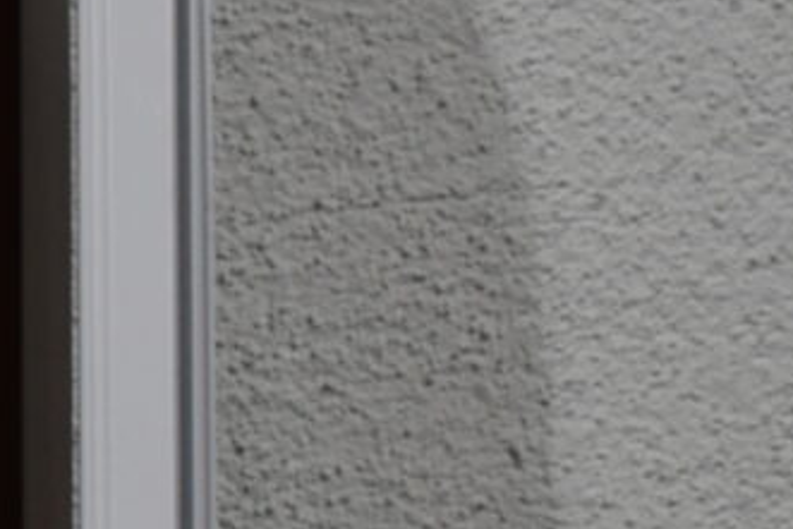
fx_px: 8944
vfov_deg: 3.4
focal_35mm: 406
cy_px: 703
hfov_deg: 4.8
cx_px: -1701
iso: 200
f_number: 5.6
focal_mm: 35
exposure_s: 1/125
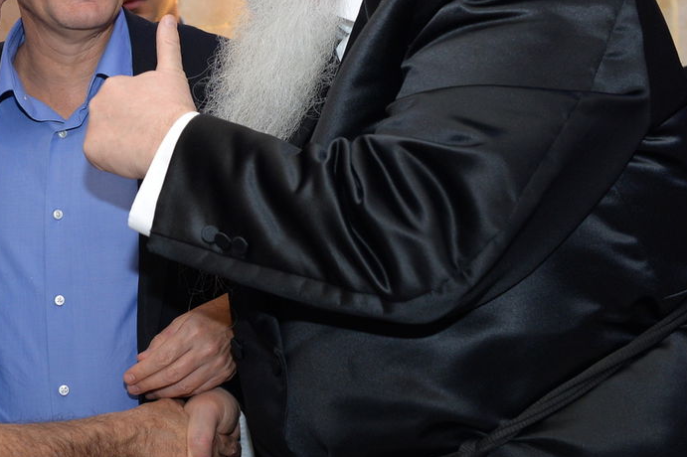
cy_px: 121
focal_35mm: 77
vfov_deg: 17.6
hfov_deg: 25.7
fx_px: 1469
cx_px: 109
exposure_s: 1/160
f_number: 4.5
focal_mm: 38
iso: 1250
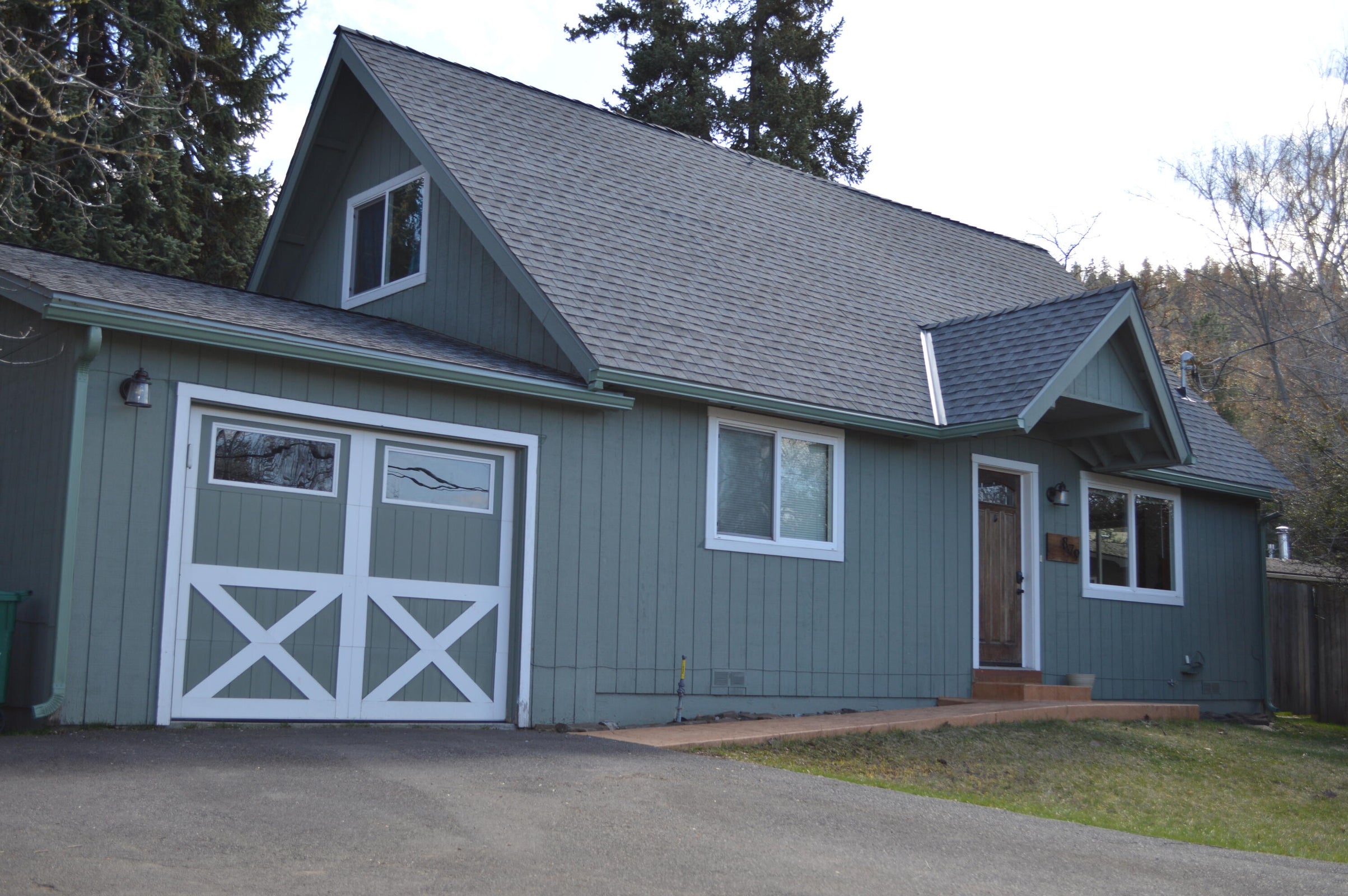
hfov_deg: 49.6
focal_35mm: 39
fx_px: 1459
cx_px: 674
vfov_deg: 34.1
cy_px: 448
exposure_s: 1/200
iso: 100
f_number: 4.5
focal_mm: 26
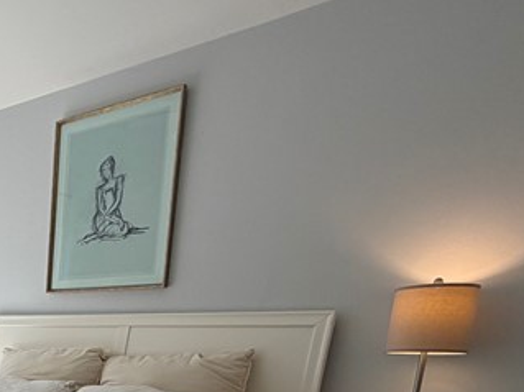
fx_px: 681
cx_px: -138
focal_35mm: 45
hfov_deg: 32.7
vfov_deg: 27.7
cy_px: 485
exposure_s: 1/121
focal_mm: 2.22
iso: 50
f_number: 2.2
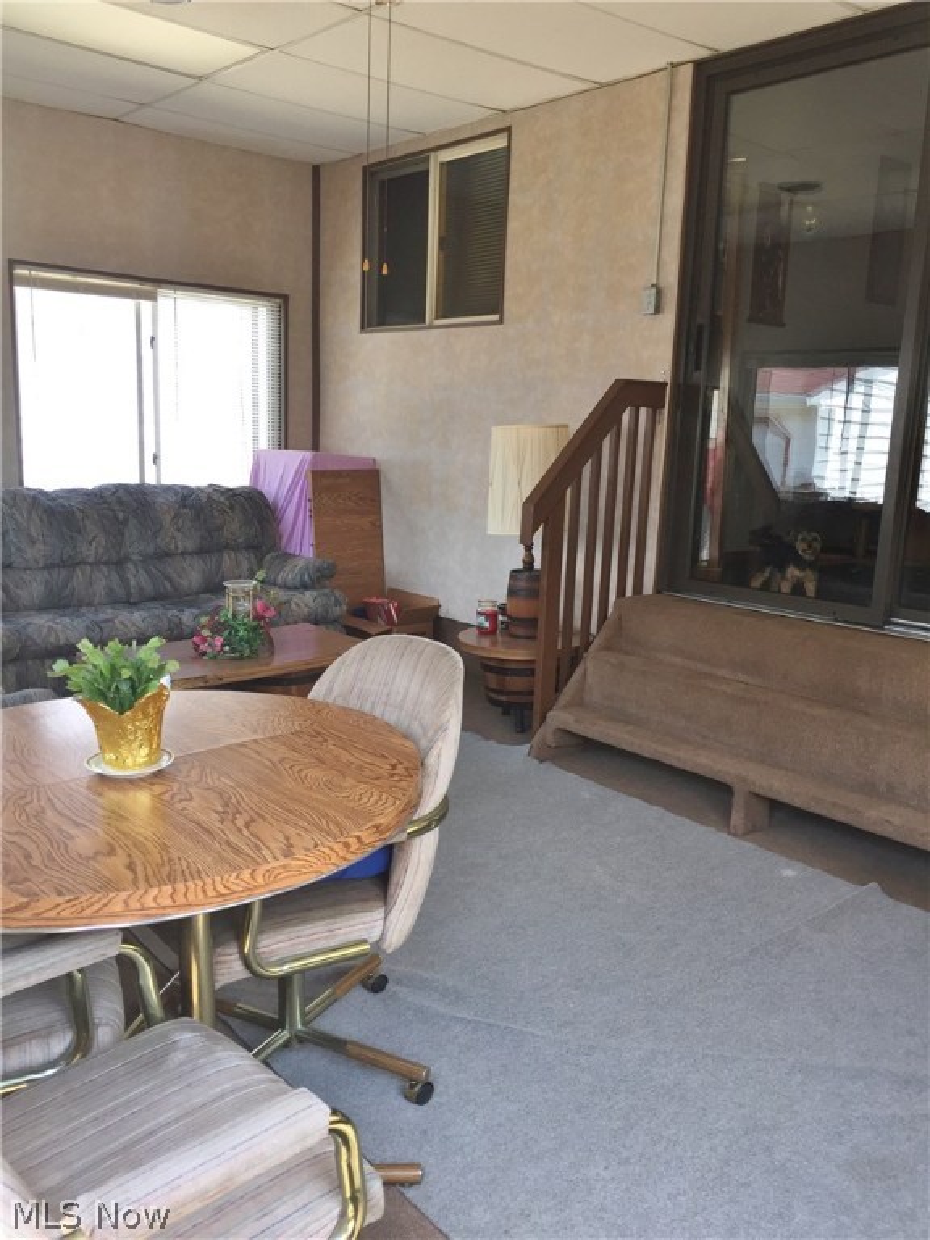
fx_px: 1039
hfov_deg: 48.2
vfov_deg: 61.7
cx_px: 465
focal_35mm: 29
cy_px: 620
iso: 50
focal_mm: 4.15
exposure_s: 1/120
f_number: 2.2
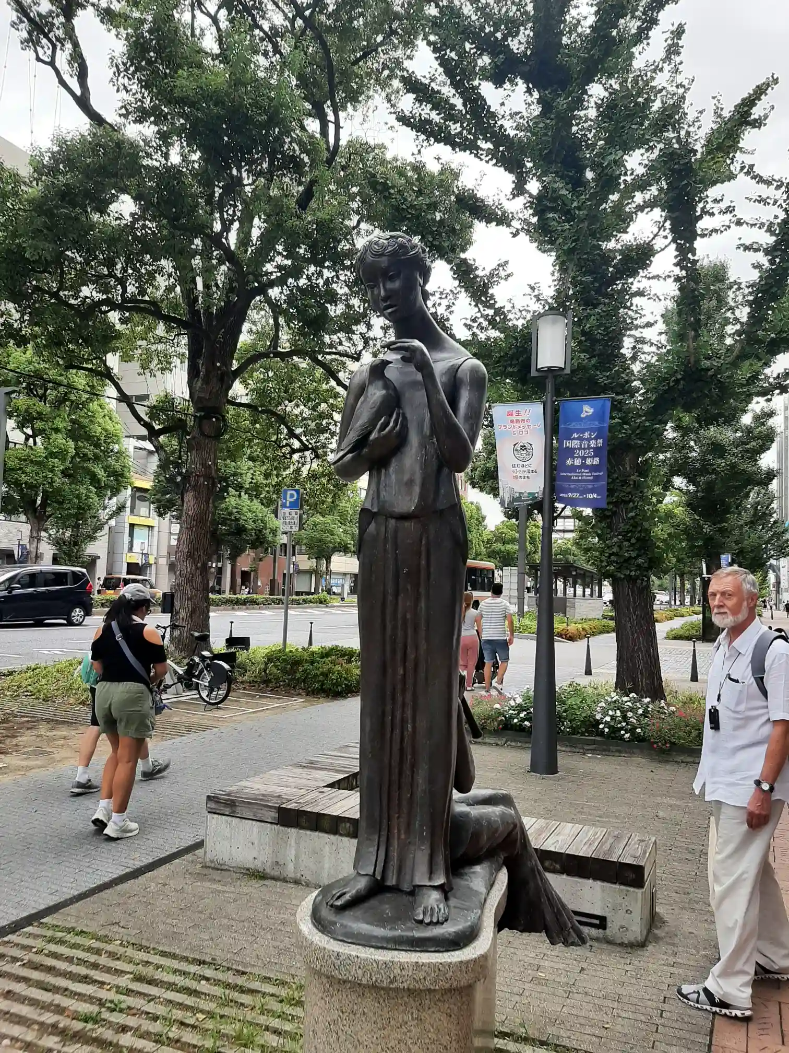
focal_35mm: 26
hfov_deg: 53.1
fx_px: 790
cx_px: 394
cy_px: 526
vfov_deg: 67.3
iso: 40
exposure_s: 1/386
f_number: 1.7
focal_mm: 3.93
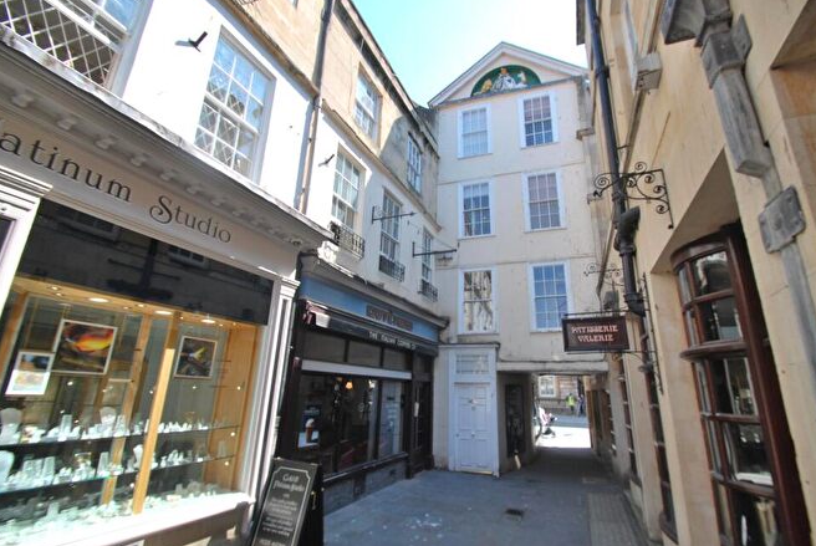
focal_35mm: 16
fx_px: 363
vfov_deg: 73.9
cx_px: 429
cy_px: 265
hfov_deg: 96.6
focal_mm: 10
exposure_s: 1/160
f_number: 6.3
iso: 100
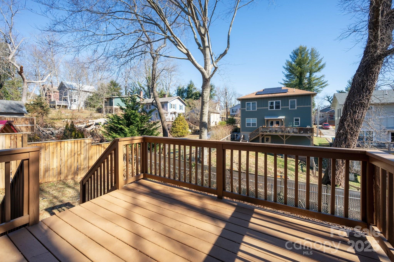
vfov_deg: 81.1
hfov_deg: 104.3
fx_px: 153
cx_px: 197
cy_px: 131
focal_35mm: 14
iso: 200
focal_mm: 14
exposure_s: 1/250
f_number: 8
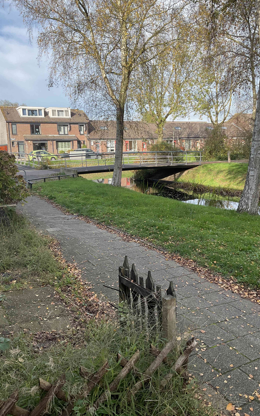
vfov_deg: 61.2
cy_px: 208
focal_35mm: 31
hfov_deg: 40.6
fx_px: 351
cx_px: 133
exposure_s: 1/580
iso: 16
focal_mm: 3
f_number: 1.8
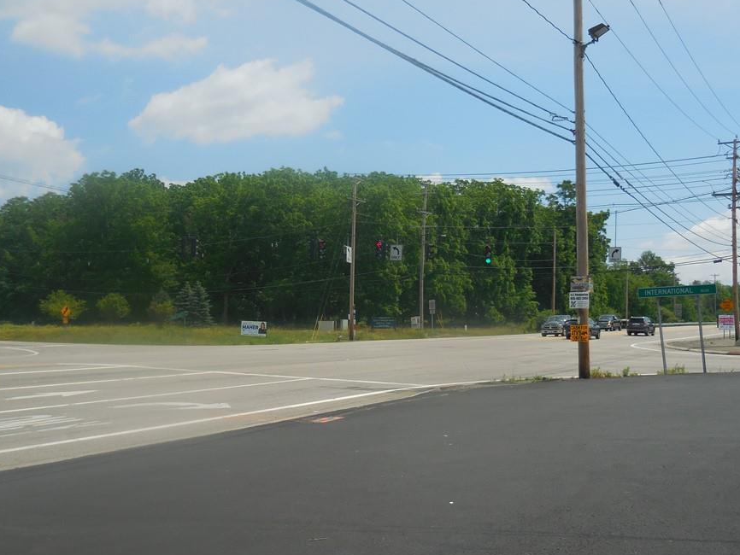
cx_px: 388
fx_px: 834
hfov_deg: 47.8
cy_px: 294
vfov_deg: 36.8
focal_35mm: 39
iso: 125
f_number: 7.4
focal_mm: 5.9
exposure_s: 1/500
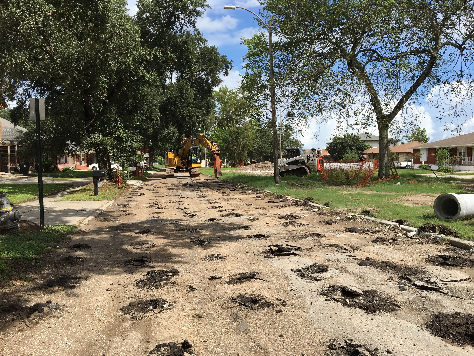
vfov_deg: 48.2
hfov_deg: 61.7
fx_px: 397
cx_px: 237
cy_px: 178
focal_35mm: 29
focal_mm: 4.15
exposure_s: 1/1570
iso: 25
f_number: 2.2
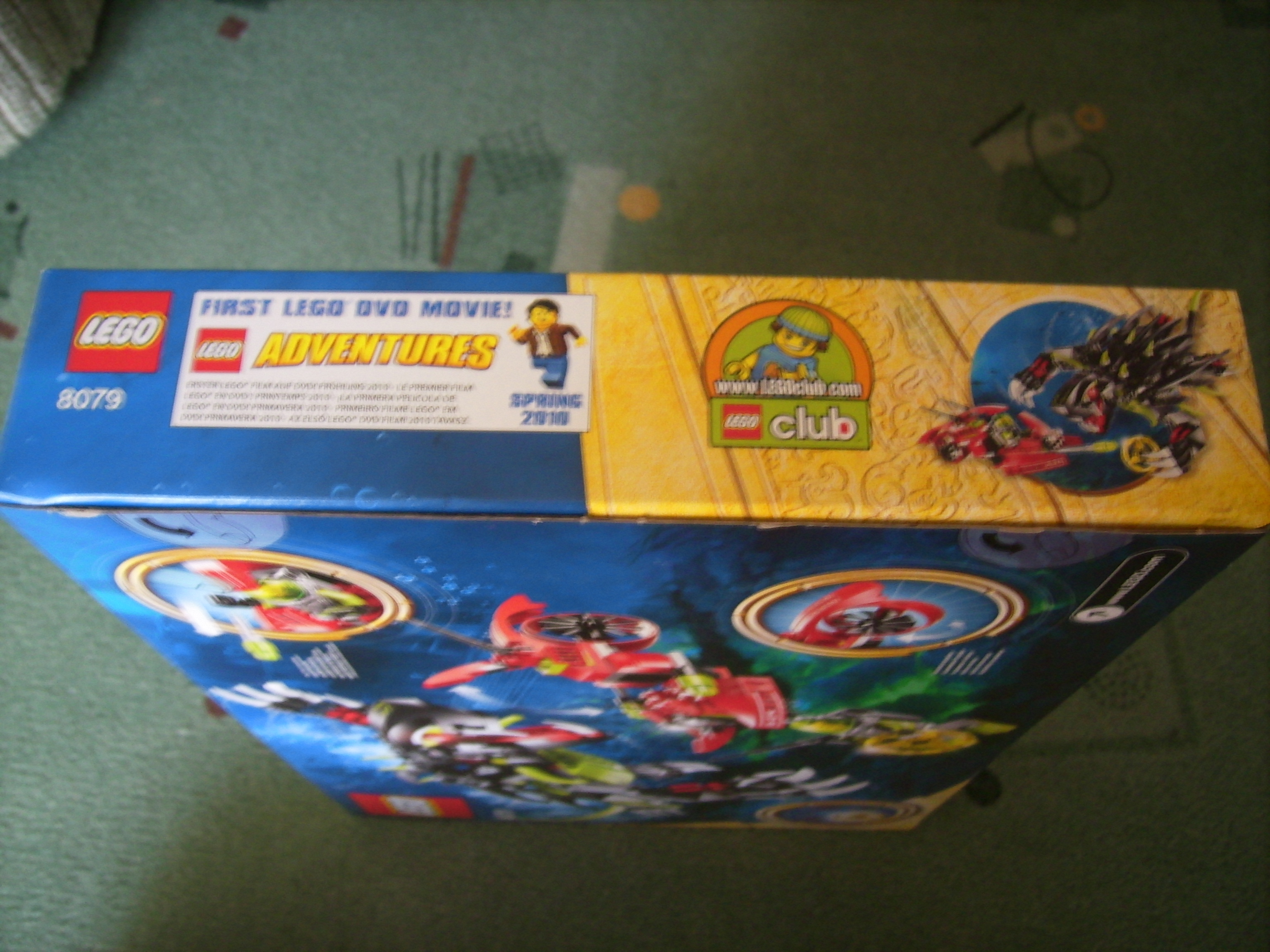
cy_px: 476
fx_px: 1174
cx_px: 635
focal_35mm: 32
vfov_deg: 44.2
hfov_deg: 56.8
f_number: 2.8
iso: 50
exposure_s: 1/4
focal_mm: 5.99
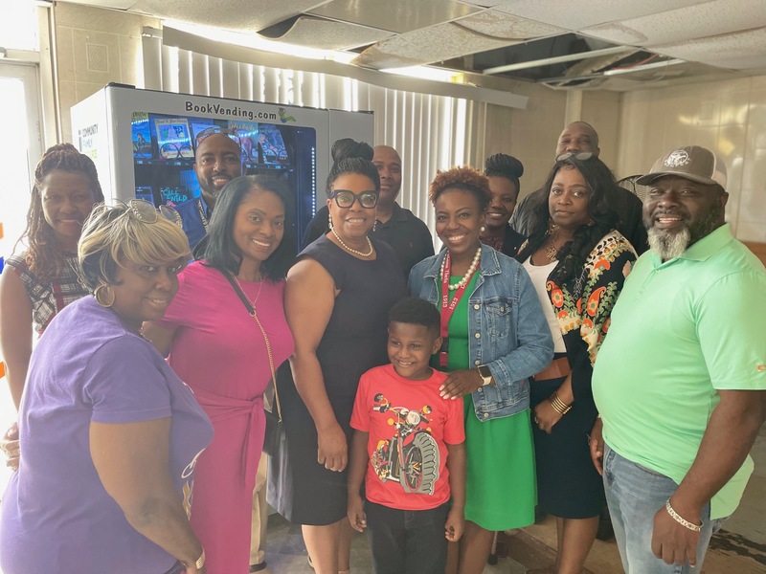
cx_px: 383
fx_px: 575
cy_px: 287
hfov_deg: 67.3
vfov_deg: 53.1
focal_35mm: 26
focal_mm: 4.2
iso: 200
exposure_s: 1/60
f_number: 1.6
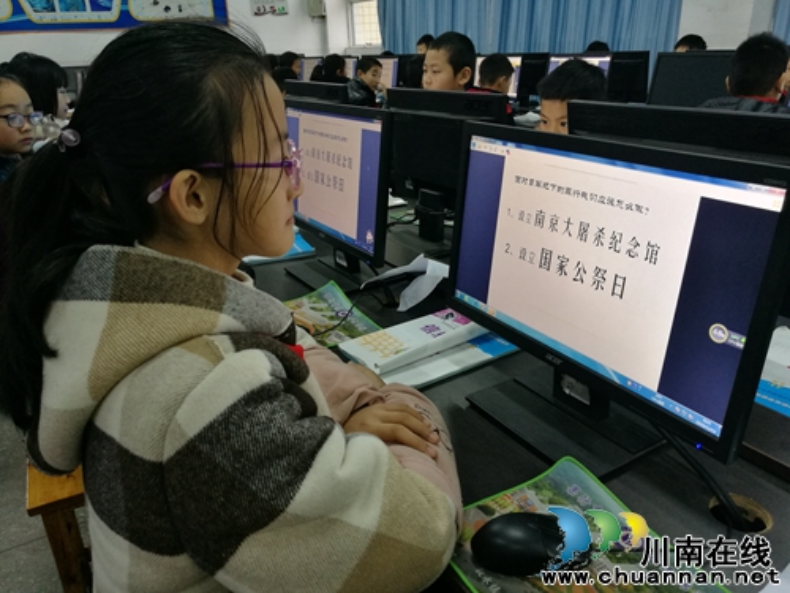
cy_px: 296
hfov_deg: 65.3
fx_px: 616
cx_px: 395
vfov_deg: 51.4
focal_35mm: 27
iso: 250
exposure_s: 1/33.3
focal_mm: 4.5
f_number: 2.2
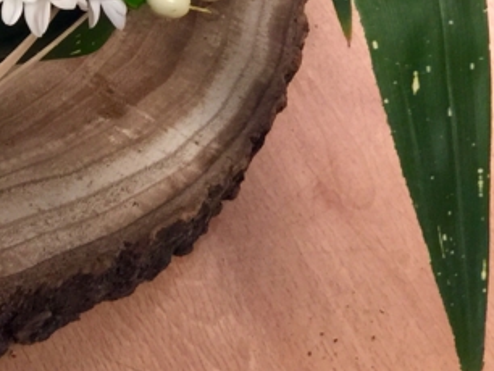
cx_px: -284
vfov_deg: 14.2
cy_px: -194
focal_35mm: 97
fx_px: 1385
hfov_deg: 17.7
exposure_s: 1/33
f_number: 2.2
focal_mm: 4.15
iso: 40
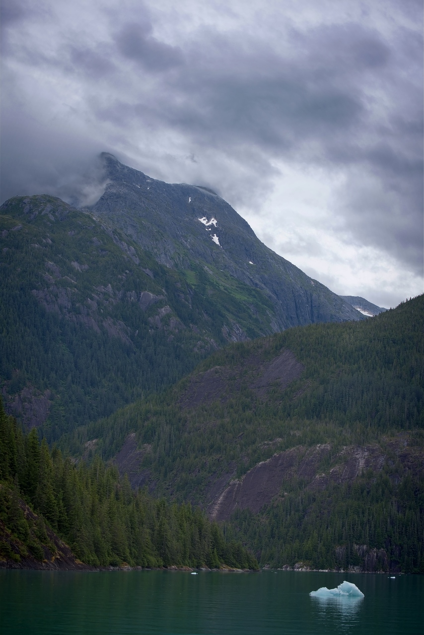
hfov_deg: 19.5
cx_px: 212
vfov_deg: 28.8
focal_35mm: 70
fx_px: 1236
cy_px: 318
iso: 100
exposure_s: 1/200
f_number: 7.1
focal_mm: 70
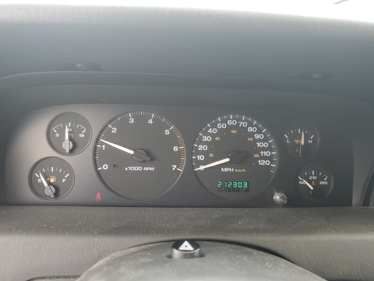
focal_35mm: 26
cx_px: 187
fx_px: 281
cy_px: 140
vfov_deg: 53.1
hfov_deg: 67.3
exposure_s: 1/120
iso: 61
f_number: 1.5
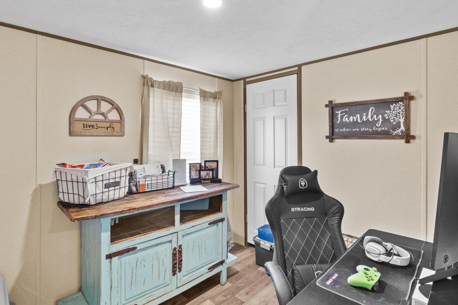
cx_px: 236
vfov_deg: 67.2
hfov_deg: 90.0
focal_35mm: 18
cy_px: 138
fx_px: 229
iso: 800
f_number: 9
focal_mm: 10
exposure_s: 2
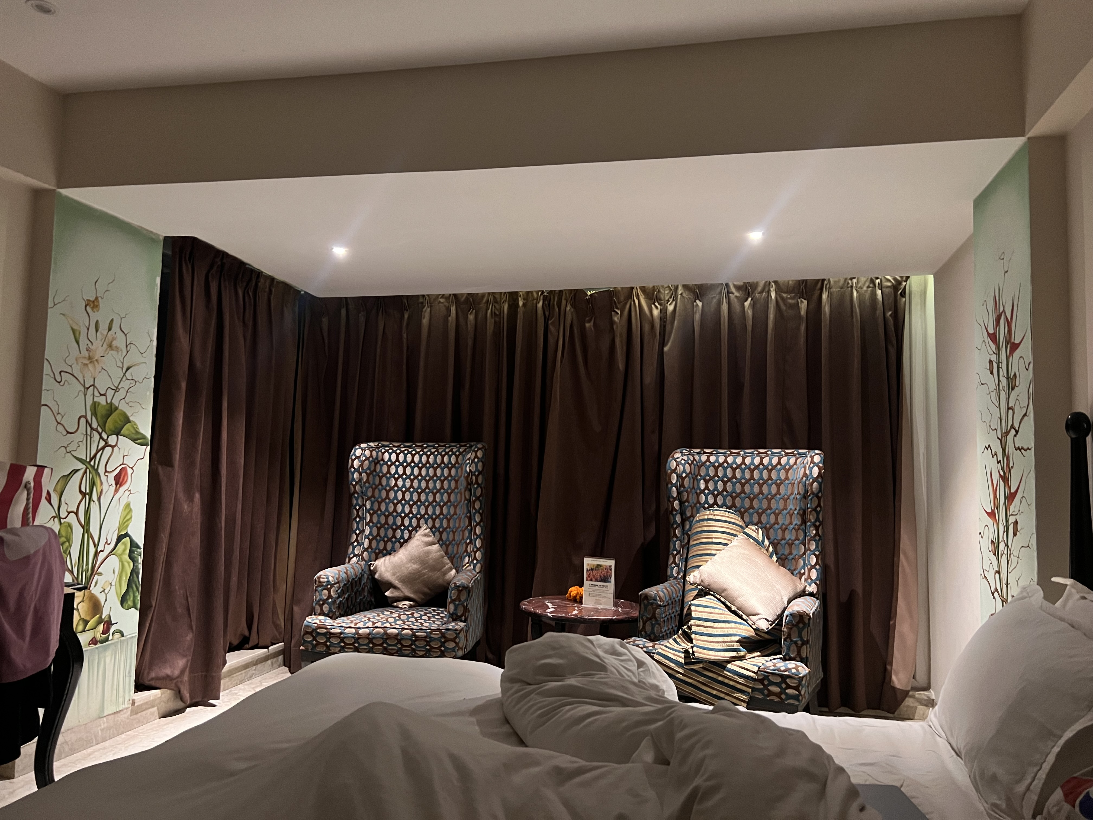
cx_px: 546
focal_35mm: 26
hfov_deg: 67.3
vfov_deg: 53.1
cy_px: 410
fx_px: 821
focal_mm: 5.7
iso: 640
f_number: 1.5
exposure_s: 1/30
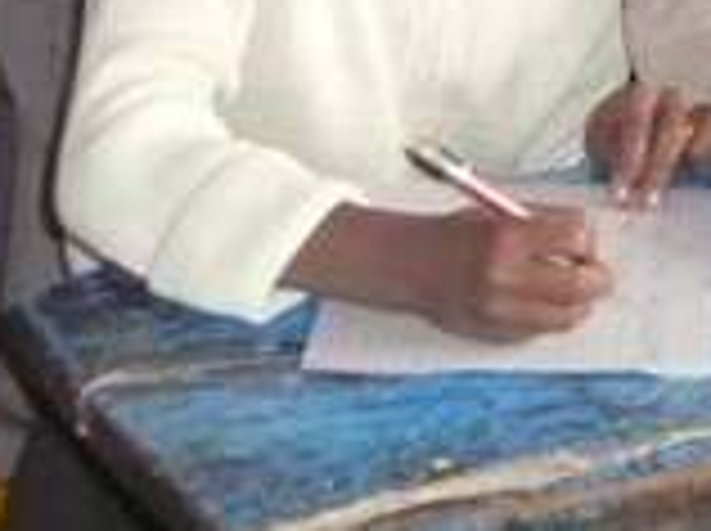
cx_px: 855
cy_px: 50
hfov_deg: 8.3
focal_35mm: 236
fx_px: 4840
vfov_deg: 6.3
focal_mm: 10.2
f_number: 4.5
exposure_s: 1/30
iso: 640
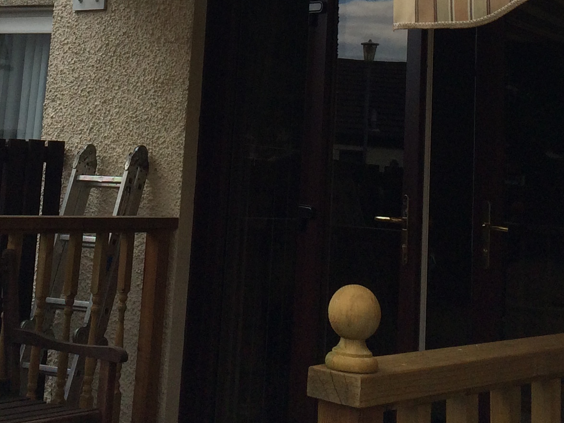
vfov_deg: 16.6
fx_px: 1352
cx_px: 215
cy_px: -152
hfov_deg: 23.5
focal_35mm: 83
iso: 32
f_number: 2.2
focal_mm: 4.12
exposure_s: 1/2564
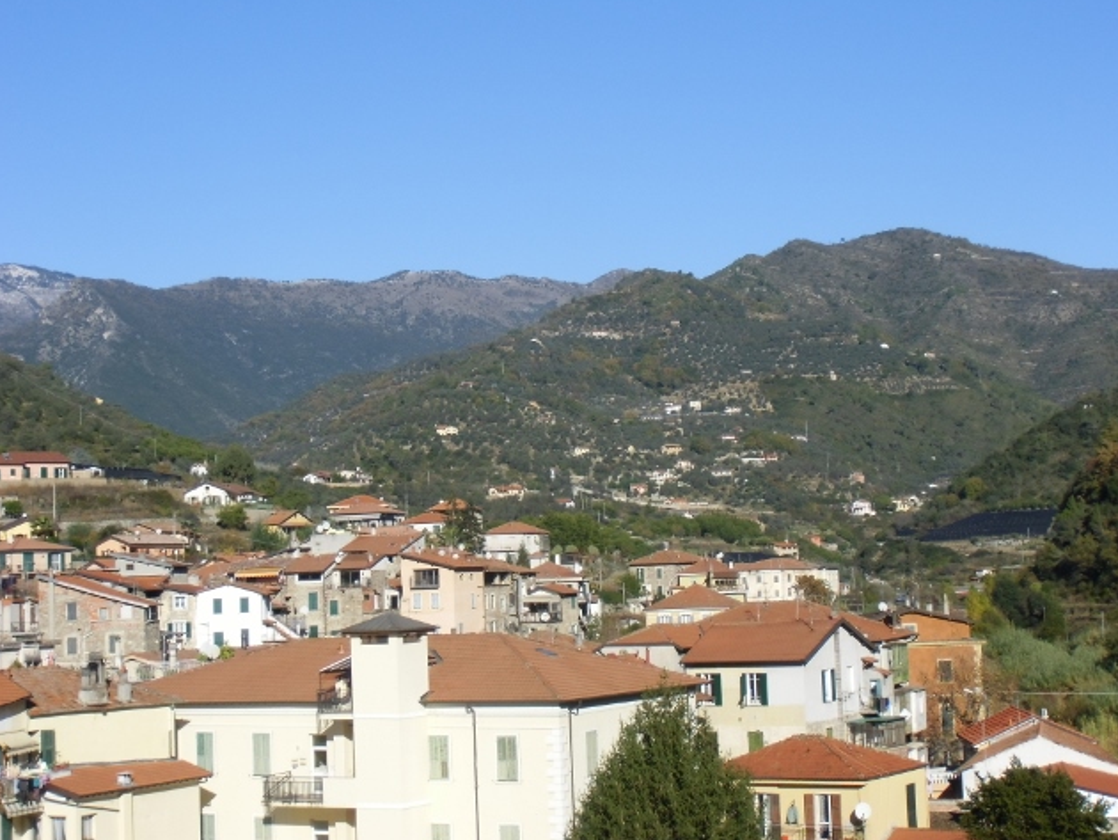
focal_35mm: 64
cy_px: 417
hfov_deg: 30.3
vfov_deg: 22.9
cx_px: 564
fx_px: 2068
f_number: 4.6
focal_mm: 11.17
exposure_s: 1/500
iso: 64
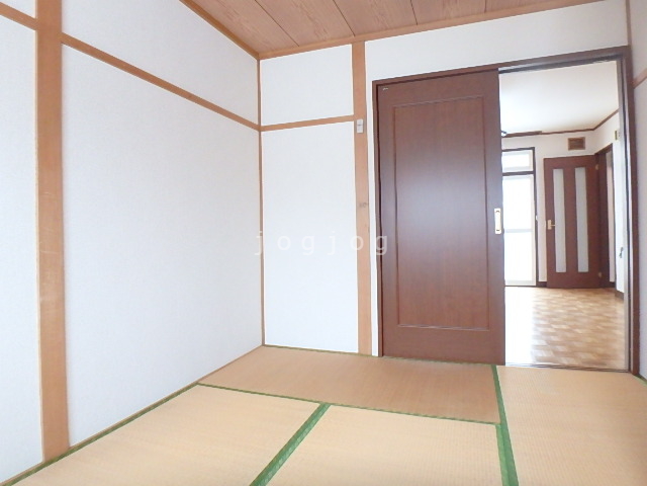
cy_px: 243
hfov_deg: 79.0
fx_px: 393
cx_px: 324
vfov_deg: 63.4
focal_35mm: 21
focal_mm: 3.7
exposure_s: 1/80
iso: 800
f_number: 3.5
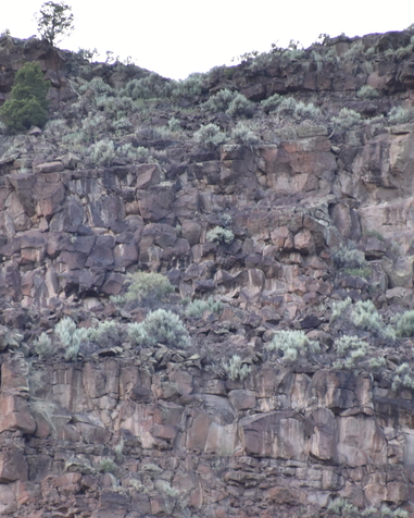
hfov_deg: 2.0
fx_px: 11591
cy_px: 356
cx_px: 222
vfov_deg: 2.6
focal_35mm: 757
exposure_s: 1/640
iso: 1100
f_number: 5.6
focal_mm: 300
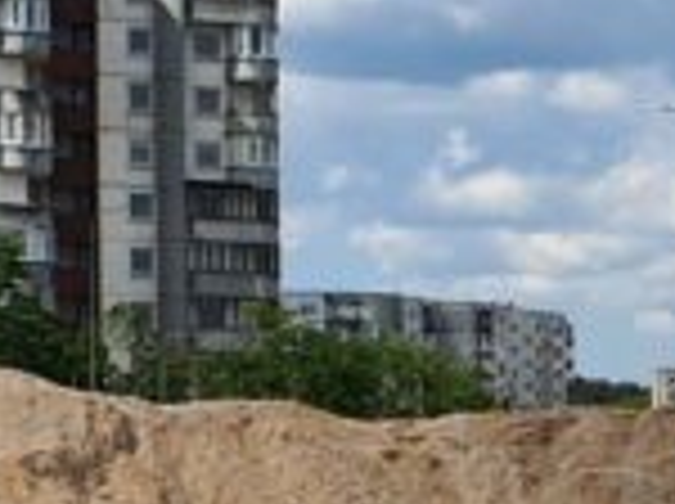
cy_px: 882
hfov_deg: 10.4
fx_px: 3465
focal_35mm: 178
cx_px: 1246
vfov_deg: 8.1
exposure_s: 1/2328
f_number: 2.4
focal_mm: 4.3
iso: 50
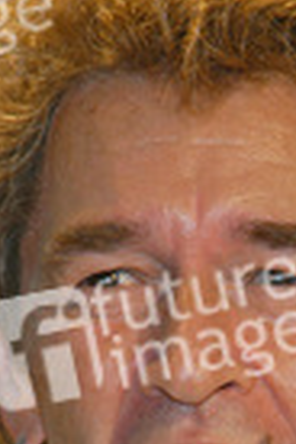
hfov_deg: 2.6
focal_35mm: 522
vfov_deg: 3.9
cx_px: 238
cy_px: 495
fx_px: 6437
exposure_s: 1/60
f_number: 5.6
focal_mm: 120
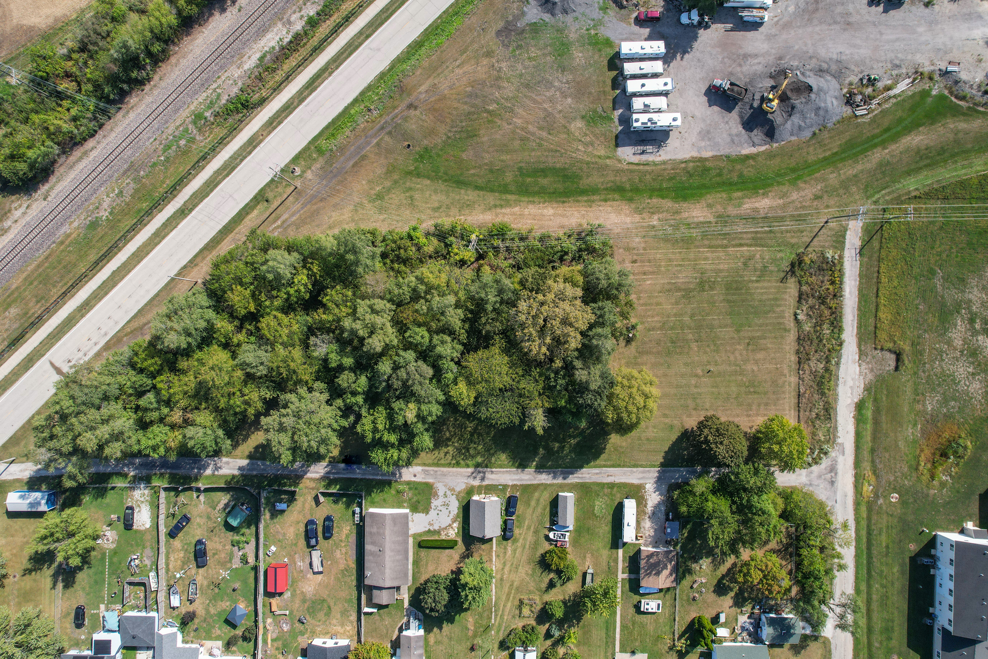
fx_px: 604
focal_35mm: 22
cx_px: 494
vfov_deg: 57.2
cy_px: 330
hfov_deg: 78.6
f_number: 2.8
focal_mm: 8.38
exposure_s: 1/1250
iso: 110
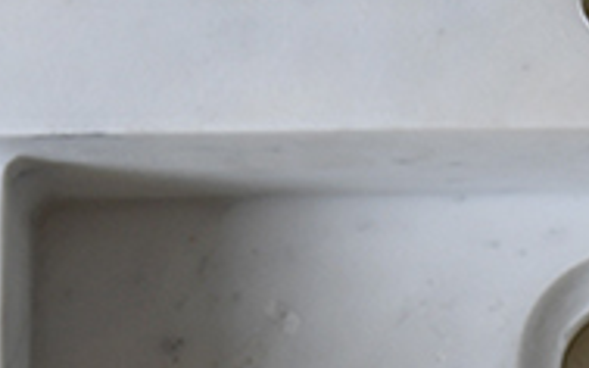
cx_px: 567
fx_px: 2696
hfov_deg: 12.3
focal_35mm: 168
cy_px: 561
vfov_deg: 7.7
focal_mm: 26
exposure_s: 1/30
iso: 160
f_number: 6.3
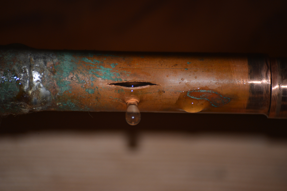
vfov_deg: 4.6
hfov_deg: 6.9
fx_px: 2392
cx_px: 144
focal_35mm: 300
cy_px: 96
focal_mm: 300
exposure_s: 1/60
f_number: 5.6
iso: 800
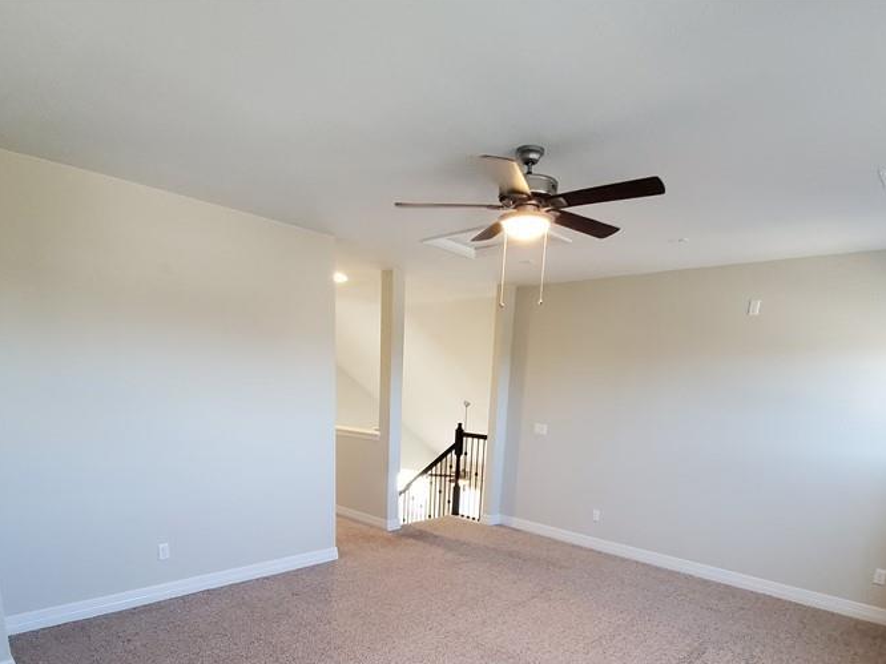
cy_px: 504
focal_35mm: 20
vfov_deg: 61.9
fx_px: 512
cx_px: 444
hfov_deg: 81.8
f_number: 2.2
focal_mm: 1.8
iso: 640
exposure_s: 1/60
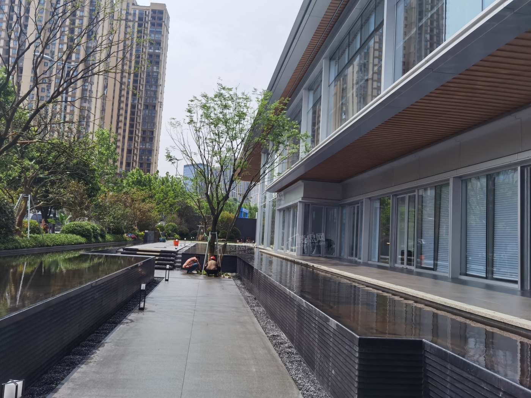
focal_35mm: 27
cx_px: 266
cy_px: 199
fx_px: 414
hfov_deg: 65.3
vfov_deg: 51.4
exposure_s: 1/5814
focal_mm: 6.71
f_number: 1.9
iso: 50
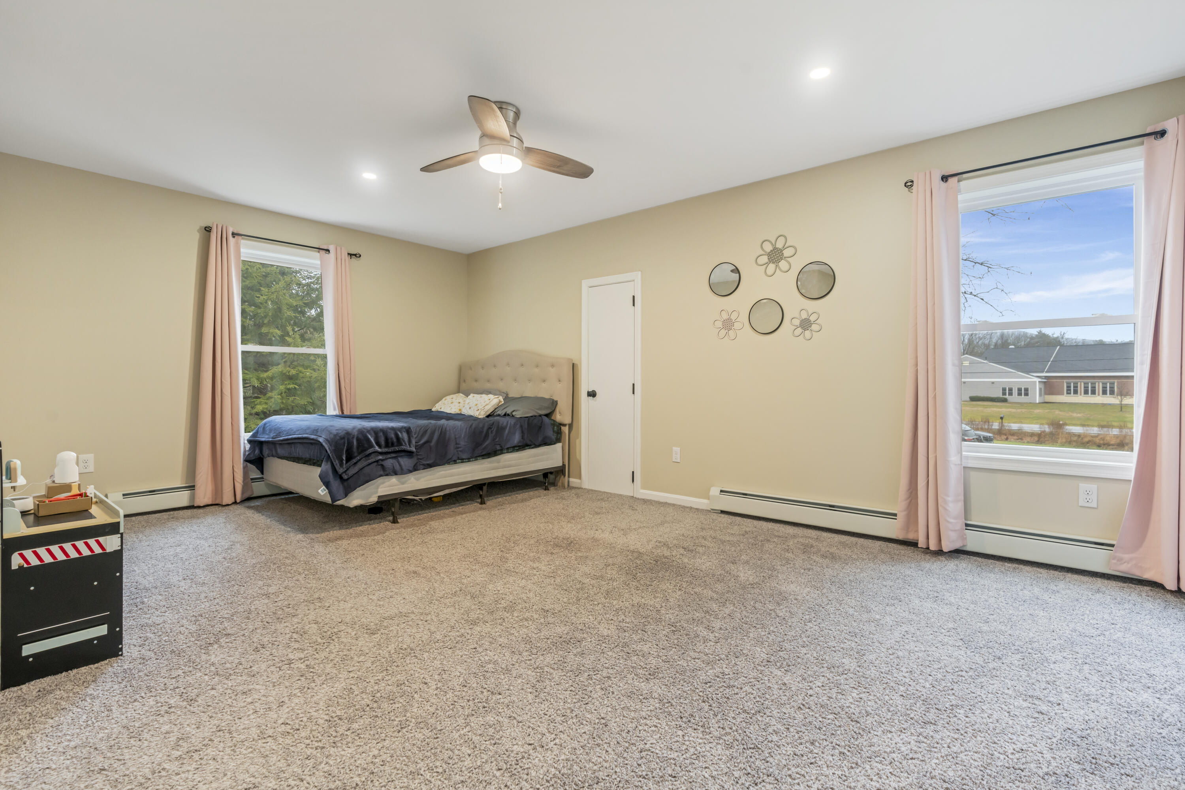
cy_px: 395
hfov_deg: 96.7
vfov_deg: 73.8
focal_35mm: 16
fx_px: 527
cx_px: 592
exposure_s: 1/10
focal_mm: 16
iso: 800
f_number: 8
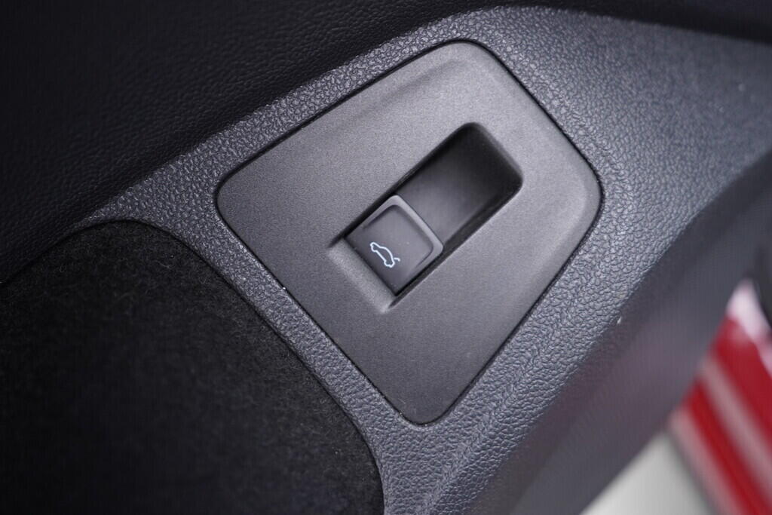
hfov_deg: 53.1
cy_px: 258
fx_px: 772
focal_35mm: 36
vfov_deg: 36.9
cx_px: 386
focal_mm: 24
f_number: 2.8
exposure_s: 1/40
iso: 400
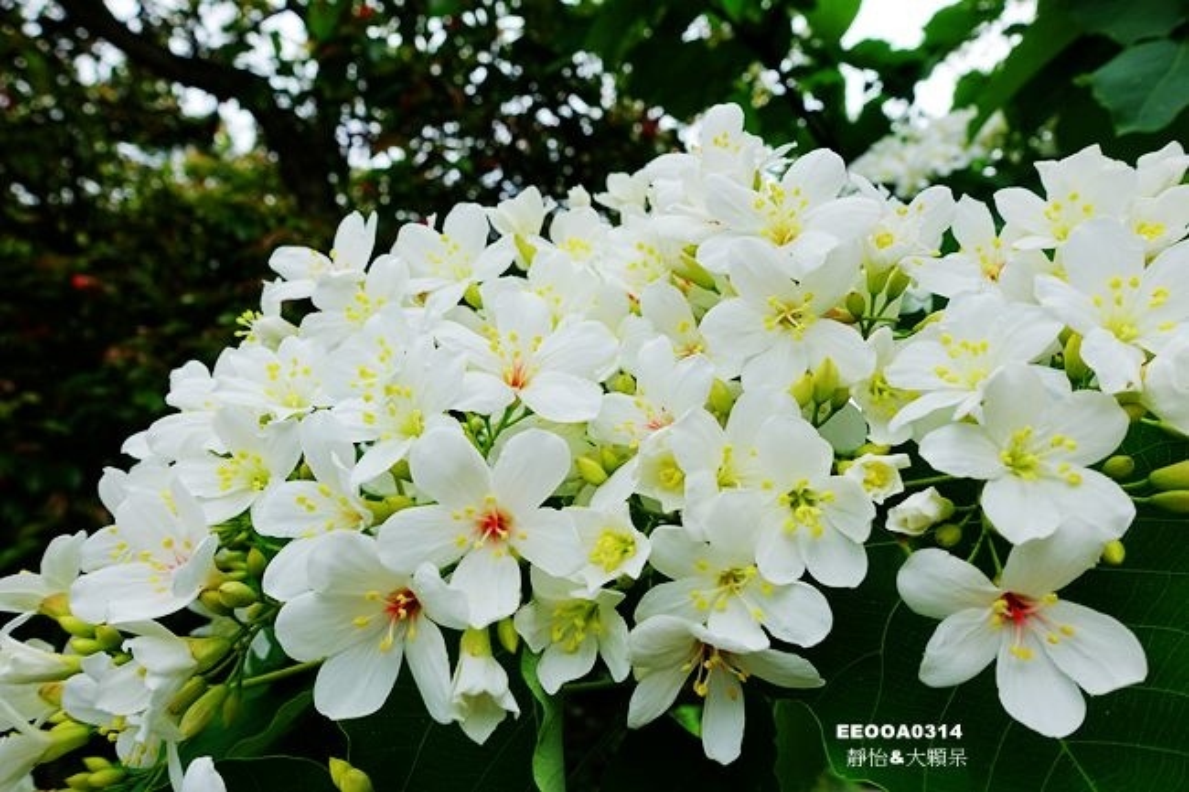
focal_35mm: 24
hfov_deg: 73.8
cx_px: 594
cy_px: 396
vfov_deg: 53.1
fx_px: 792
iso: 125
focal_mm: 8.8
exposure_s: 1/500
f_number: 4
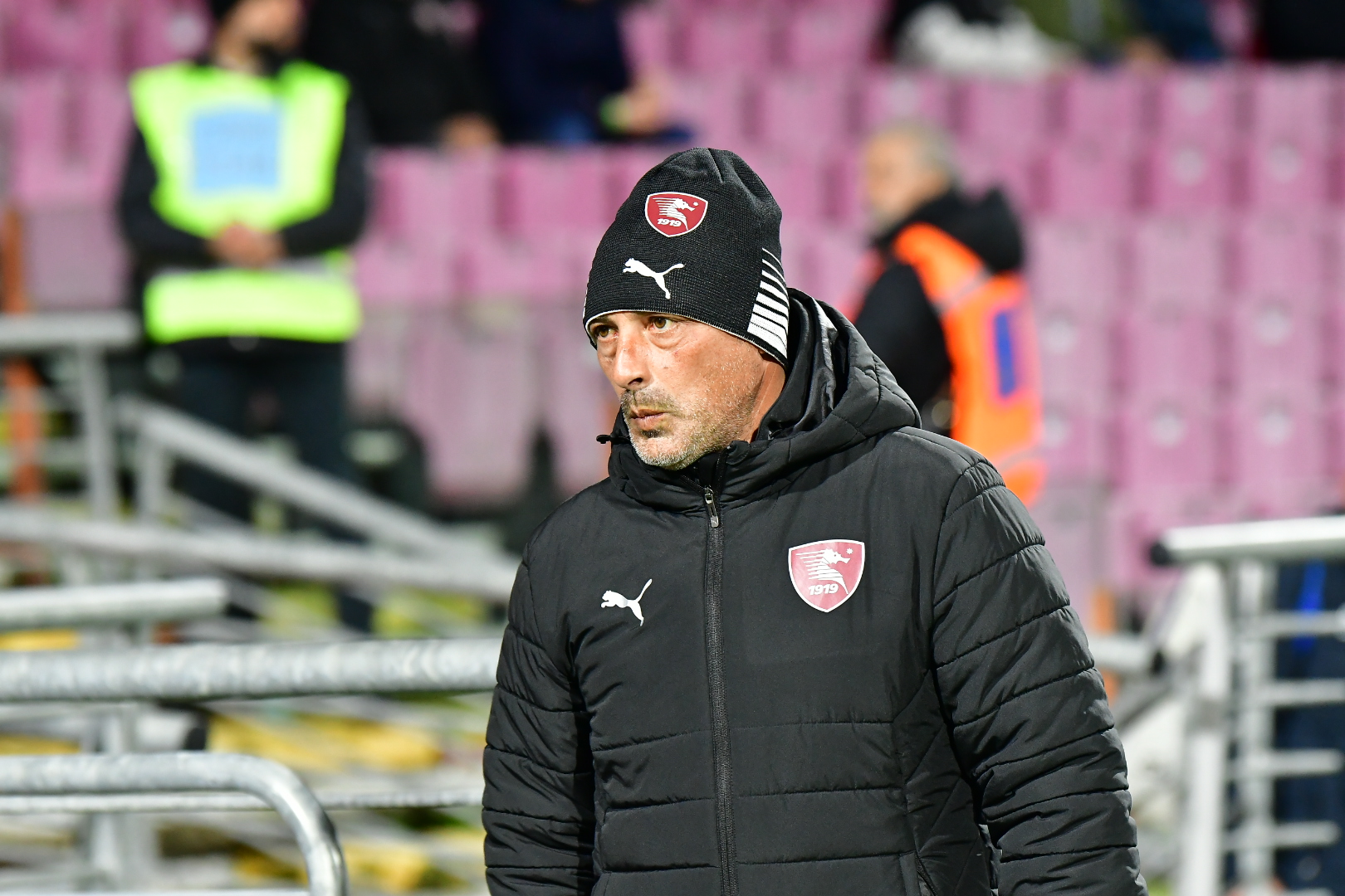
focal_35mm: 240
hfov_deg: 8.6
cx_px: 672
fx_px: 8966
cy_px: 448
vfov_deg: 5.7
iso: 2500
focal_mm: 160
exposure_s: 1/400
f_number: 3.5
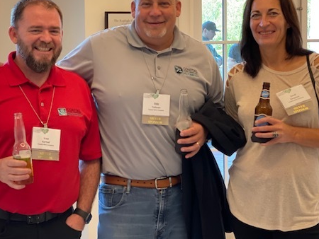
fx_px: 839
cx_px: 145
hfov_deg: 21.5
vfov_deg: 16.2
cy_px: 104
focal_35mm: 91
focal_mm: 7.5
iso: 320
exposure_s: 1/40
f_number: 2.2
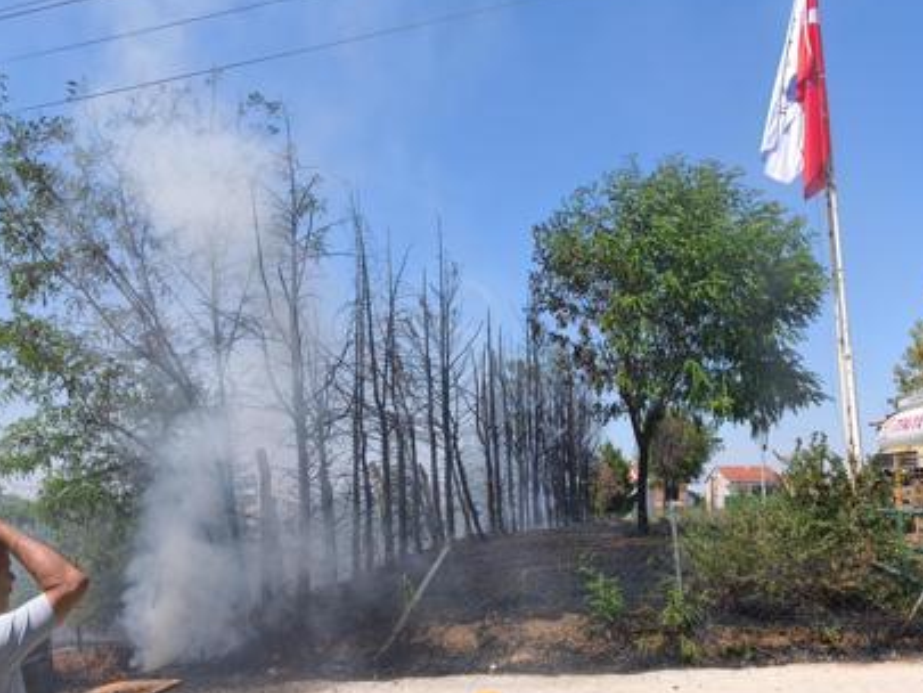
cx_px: 394
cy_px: 438
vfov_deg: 45.0
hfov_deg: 58.1
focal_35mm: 31
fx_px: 827
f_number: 1.6
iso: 50
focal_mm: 6.57
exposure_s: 1/2049
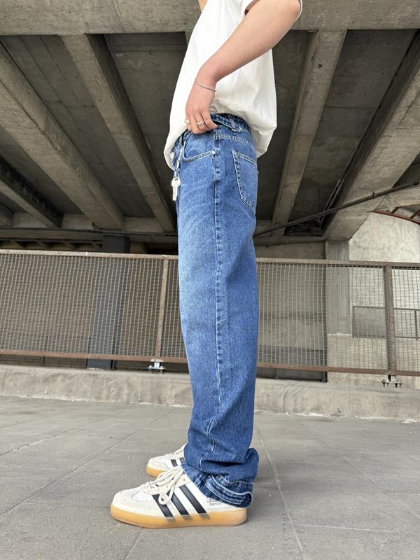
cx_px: 210
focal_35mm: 24
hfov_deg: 56.8
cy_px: 280
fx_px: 388
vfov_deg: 71.6
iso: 100
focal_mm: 6.76
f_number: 1.78
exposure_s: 1/532
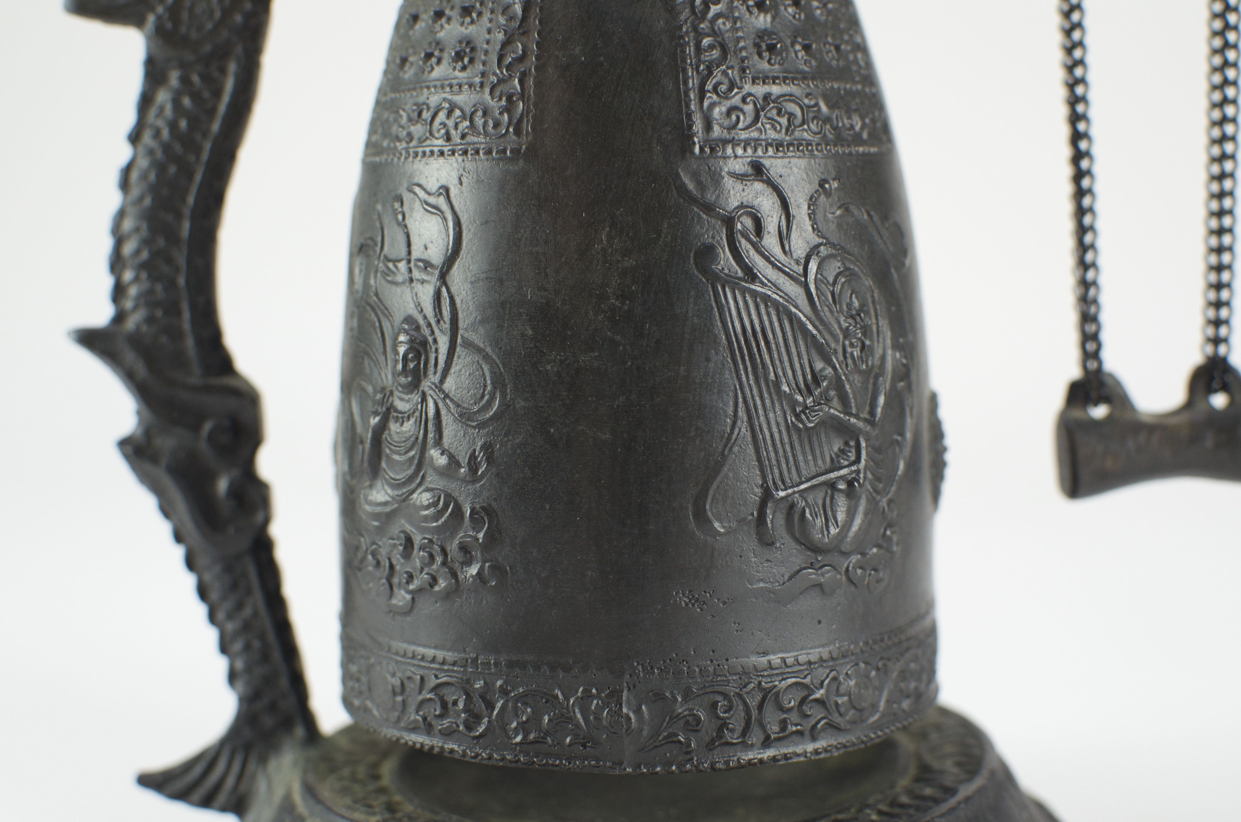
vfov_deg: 25.6
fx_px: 1806
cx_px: 620
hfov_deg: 37.9
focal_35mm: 52
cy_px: 411
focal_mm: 35
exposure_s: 1/100
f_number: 4.5
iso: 800
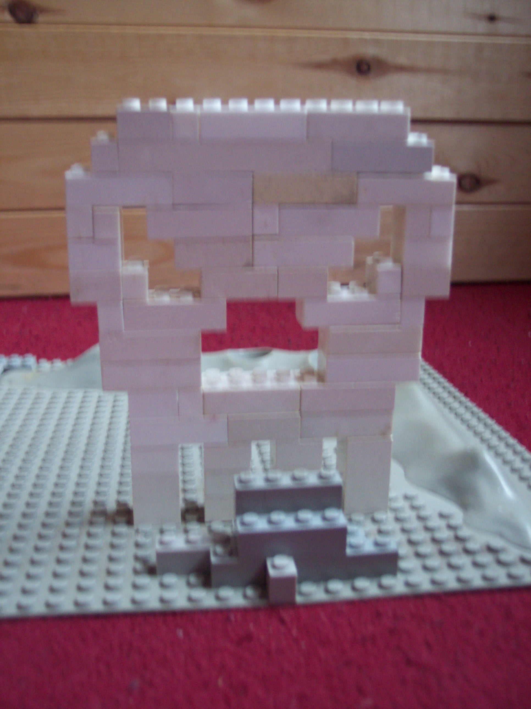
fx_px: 778
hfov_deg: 37.7
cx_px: 266
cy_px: 354
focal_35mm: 38
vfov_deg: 49.0
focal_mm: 8
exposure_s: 1/8
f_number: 2.8
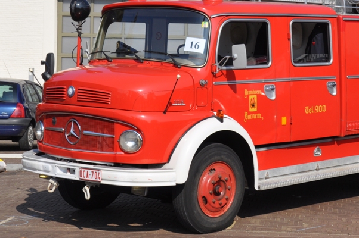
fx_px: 966
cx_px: 247
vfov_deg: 14.0
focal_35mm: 97
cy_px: 73
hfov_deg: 20.9
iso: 200
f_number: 9.5
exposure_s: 1/350
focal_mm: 38
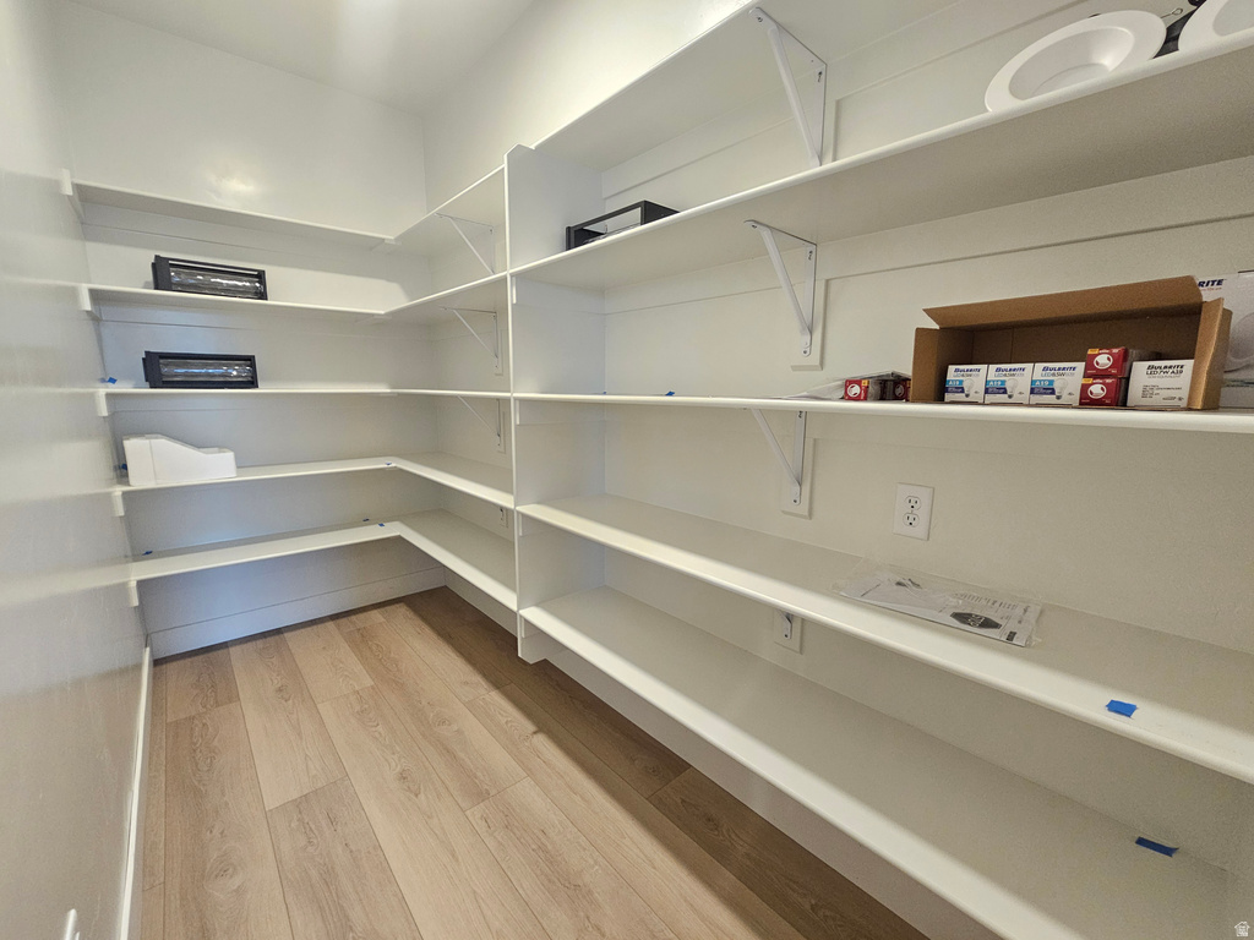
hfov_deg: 106.2
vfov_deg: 89.9
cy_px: 470
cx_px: 627
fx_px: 471
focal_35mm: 13
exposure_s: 1/60
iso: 400
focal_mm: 2.2
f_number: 2.2
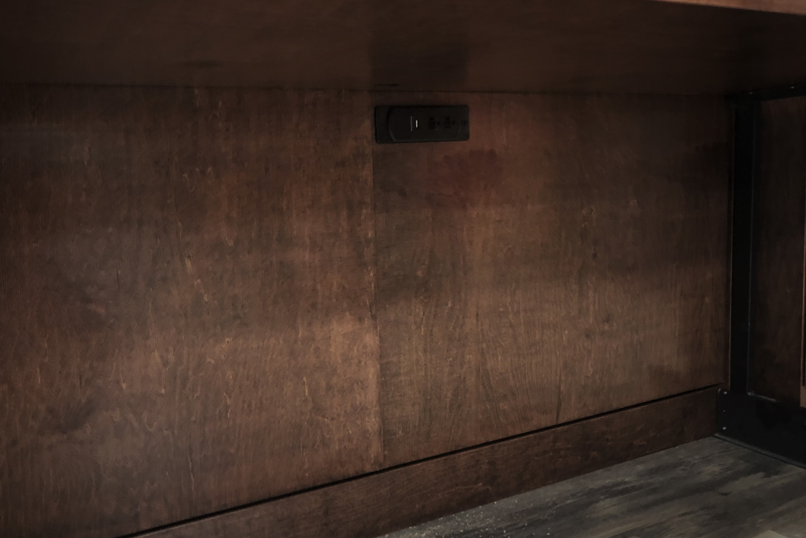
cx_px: 392
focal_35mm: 30
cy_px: 243
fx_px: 672
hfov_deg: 61.9
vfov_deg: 43.6
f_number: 1.8
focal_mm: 3.99
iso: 125
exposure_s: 1/4
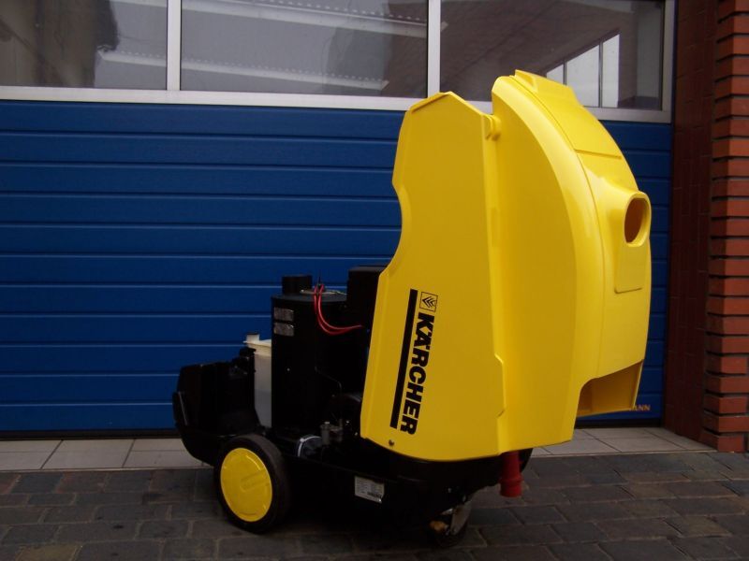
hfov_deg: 49.0
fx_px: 822
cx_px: 374
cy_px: 280
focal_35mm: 38
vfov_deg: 37.7
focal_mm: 6.3
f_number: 2.8
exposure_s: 1/125
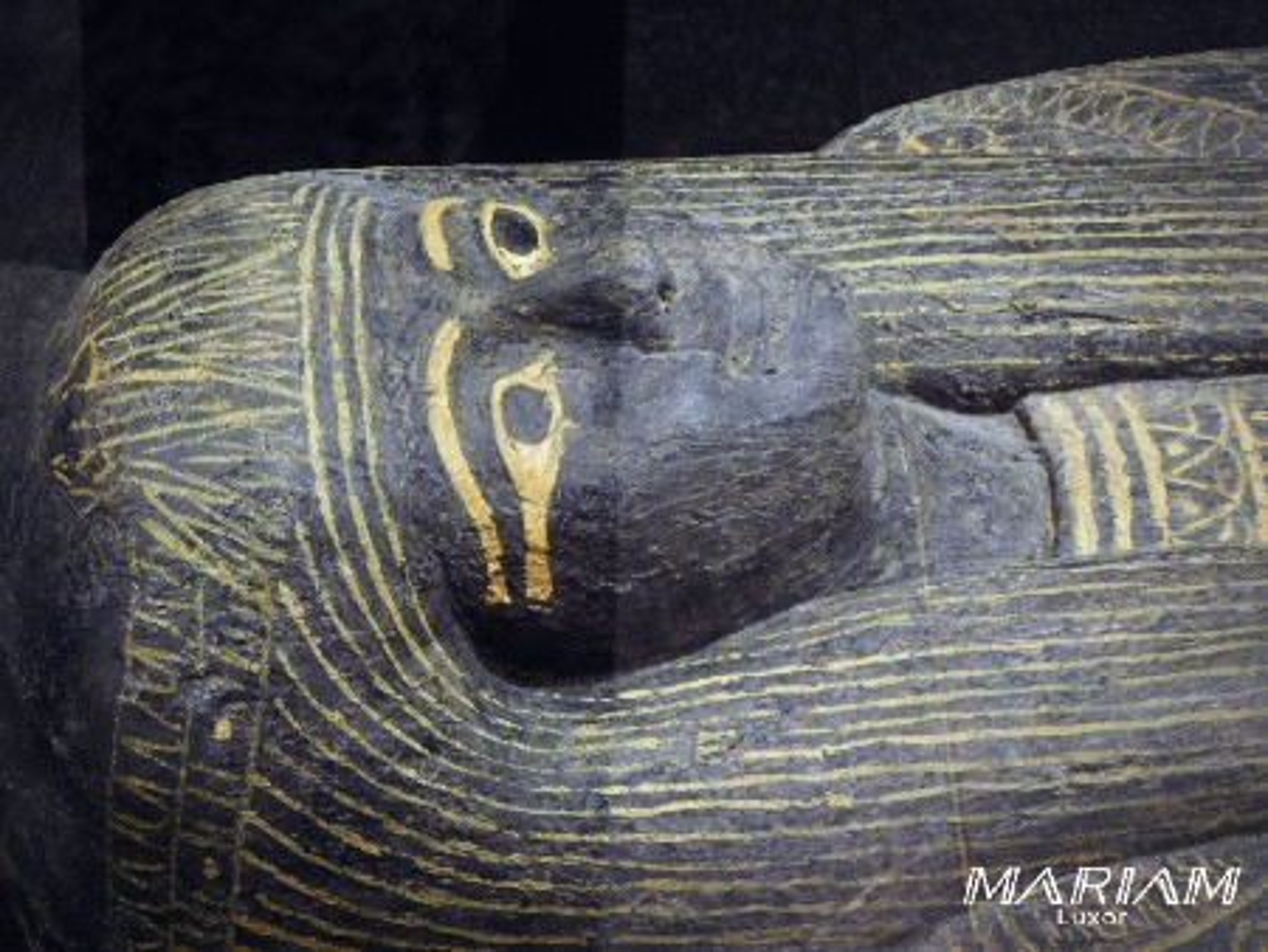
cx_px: 634
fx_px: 2932
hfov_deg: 24.4
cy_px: 476
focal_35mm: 80
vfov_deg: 18.5
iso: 800
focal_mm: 14.2
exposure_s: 1/4
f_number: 4.4
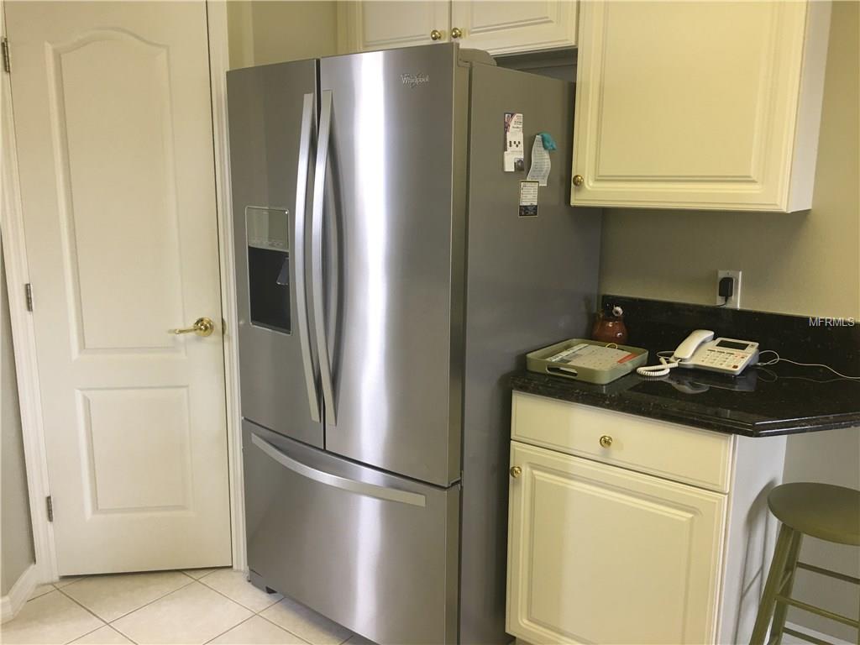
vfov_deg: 48.2
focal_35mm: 29
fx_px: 720
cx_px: 430
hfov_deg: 61.7
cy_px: 322
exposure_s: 1/15
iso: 32
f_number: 2.2
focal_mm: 4.15
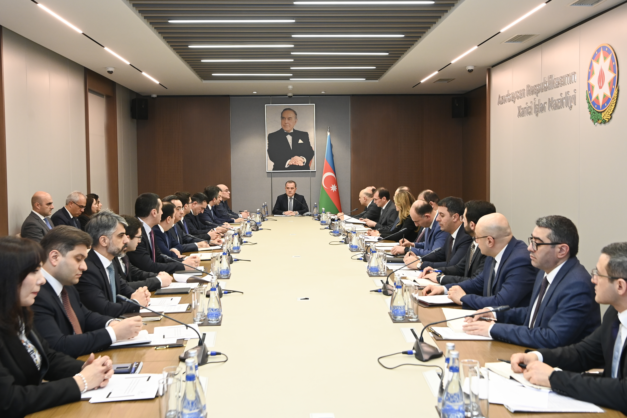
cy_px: 209
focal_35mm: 34
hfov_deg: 55.8
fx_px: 592
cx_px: 314
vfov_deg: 38.9
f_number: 5.6
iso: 1600
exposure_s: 1/100
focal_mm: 34
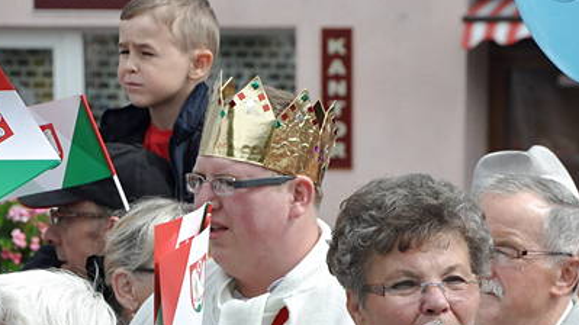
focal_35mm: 351
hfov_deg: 6.1
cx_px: 457
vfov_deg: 3.5
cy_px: 347
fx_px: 5388
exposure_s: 1/2000
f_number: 9
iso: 1250
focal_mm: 105
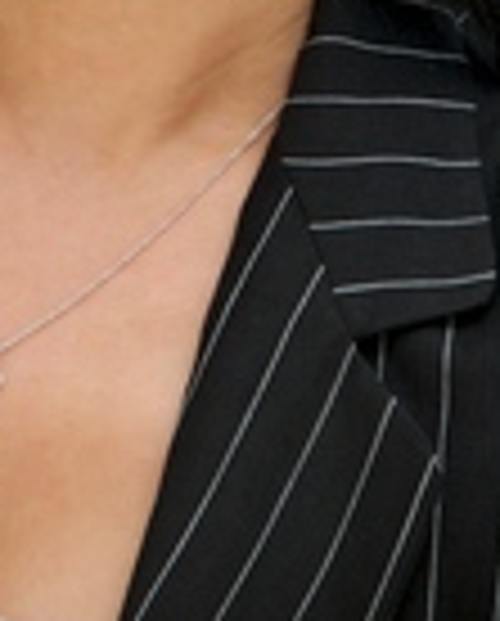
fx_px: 9993
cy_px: -243
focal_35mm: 542
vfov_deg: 3.6
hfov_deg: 2.9
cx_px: 68
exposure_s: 1/60
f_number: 5.6
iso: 500
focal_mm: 200
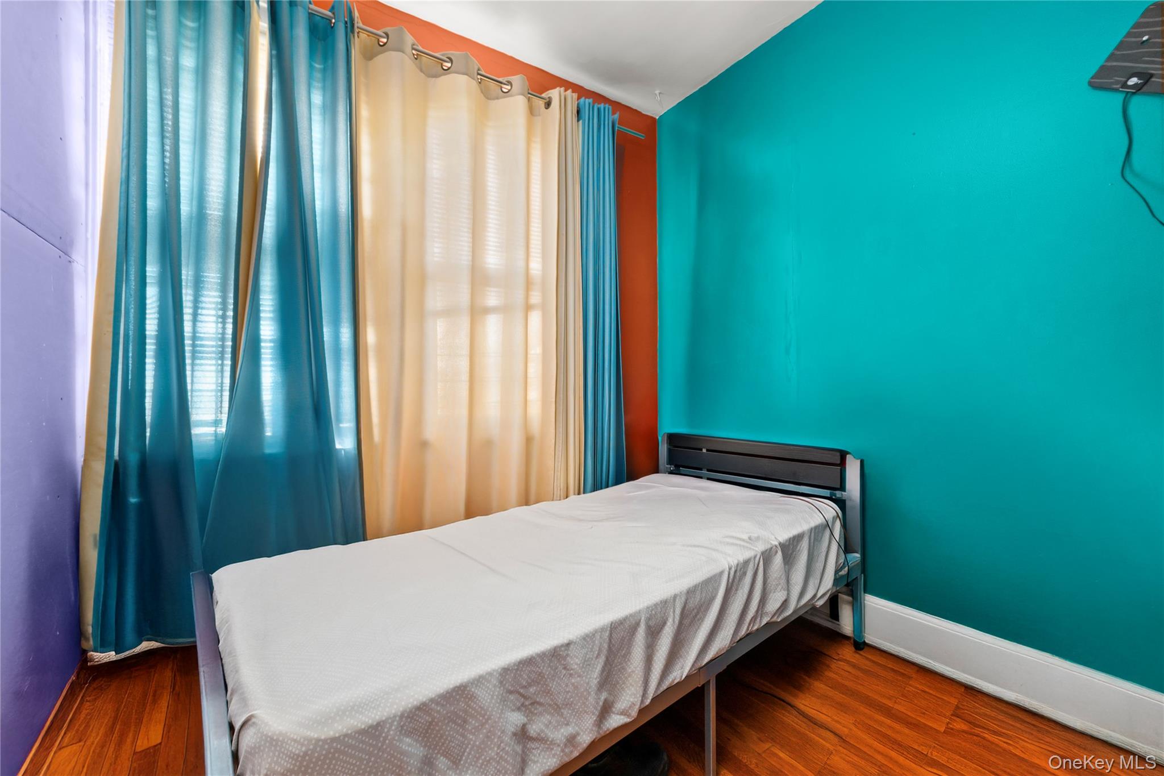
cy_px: 388
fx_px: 469
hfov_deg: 102.3
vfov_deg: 79.2
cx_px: 582
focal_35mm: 14
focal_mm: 14.5
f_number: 8
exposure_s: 2
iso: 800
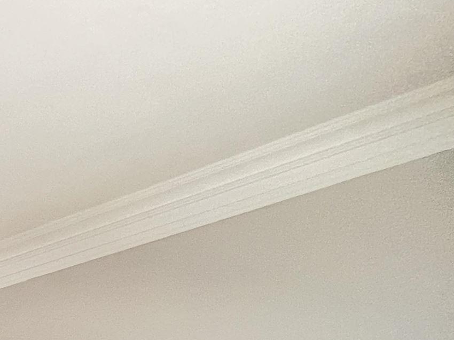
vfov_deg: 22.1
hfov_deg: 23.9
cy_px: 578
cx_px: -325
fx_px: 616
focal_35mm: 47
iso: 250
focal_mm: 1.57
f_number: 1.8
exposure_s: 1/83
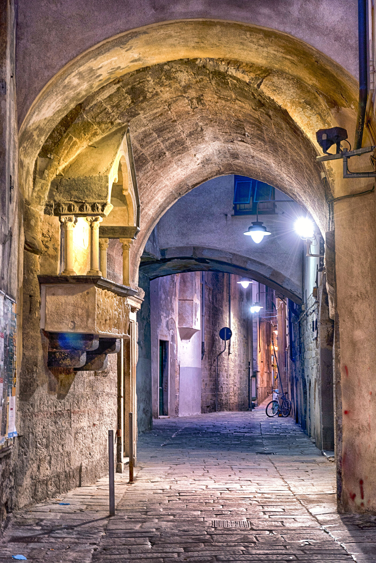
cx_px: 188
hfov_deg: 20.6
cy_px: 282
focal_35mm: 66
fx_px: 1034
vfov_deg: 30.5
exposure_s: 1/6
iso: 160
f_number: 4
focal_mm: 44
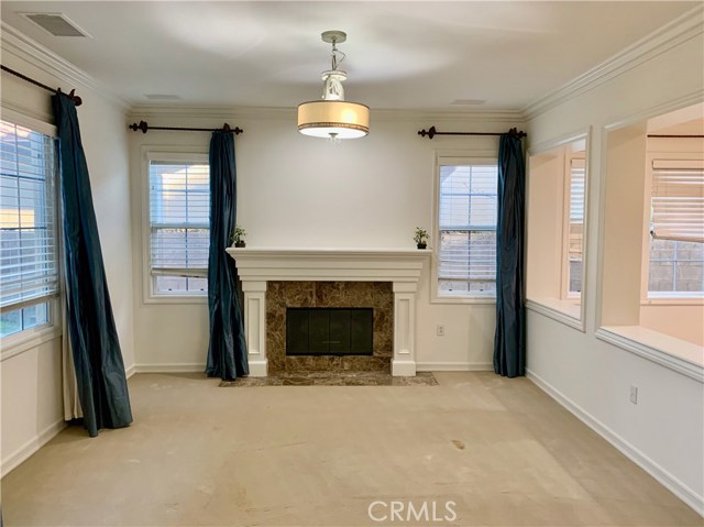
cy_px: 264
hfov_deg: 67.3
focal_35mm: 26
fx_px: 528
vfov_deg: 53.0
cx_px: 352
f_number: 1.8
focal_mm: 4.25
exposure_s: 1/60
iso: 125
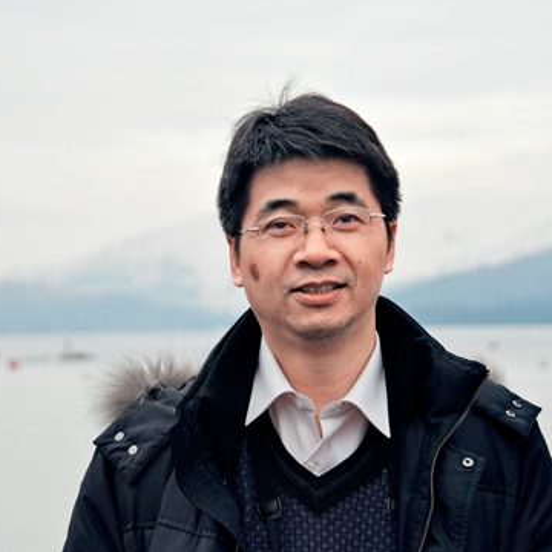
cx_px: 313
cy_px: 274
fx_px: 2454
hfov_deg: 12.8
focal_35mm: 136
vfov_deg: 12.8
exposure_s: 1/640
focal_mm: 70
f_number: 5
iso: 800
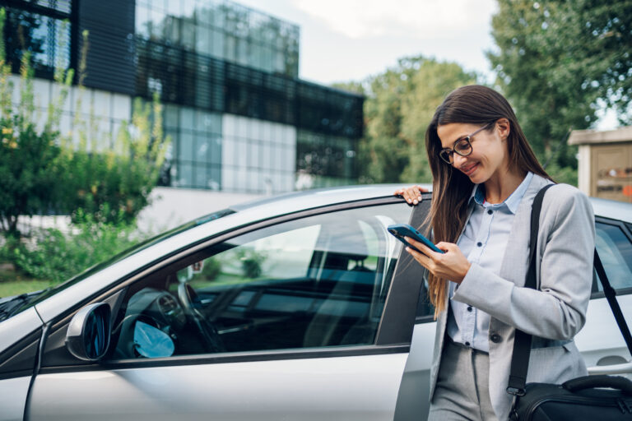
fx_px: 614
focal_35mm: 35
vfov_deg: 37.9
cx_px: 316
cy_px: 210
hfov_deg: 54.4
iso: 250
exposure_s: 1/320
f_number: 1.8
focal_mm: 35
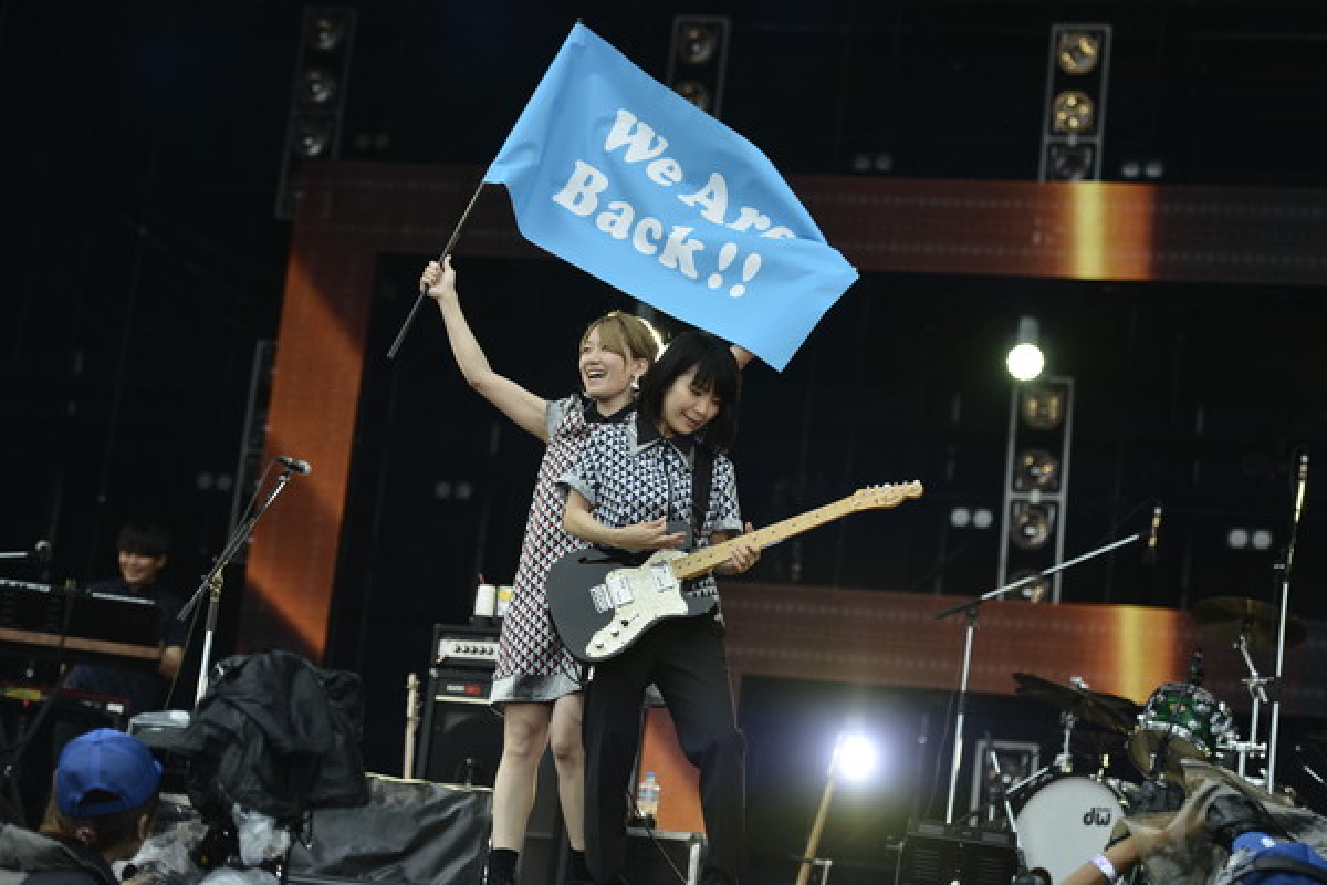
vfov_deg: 13.7
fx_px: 3686
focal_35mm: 100
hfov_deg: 20.4
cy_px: 442
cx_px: 664
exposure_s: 1/3200
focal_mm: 100
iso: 800
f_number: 3.5
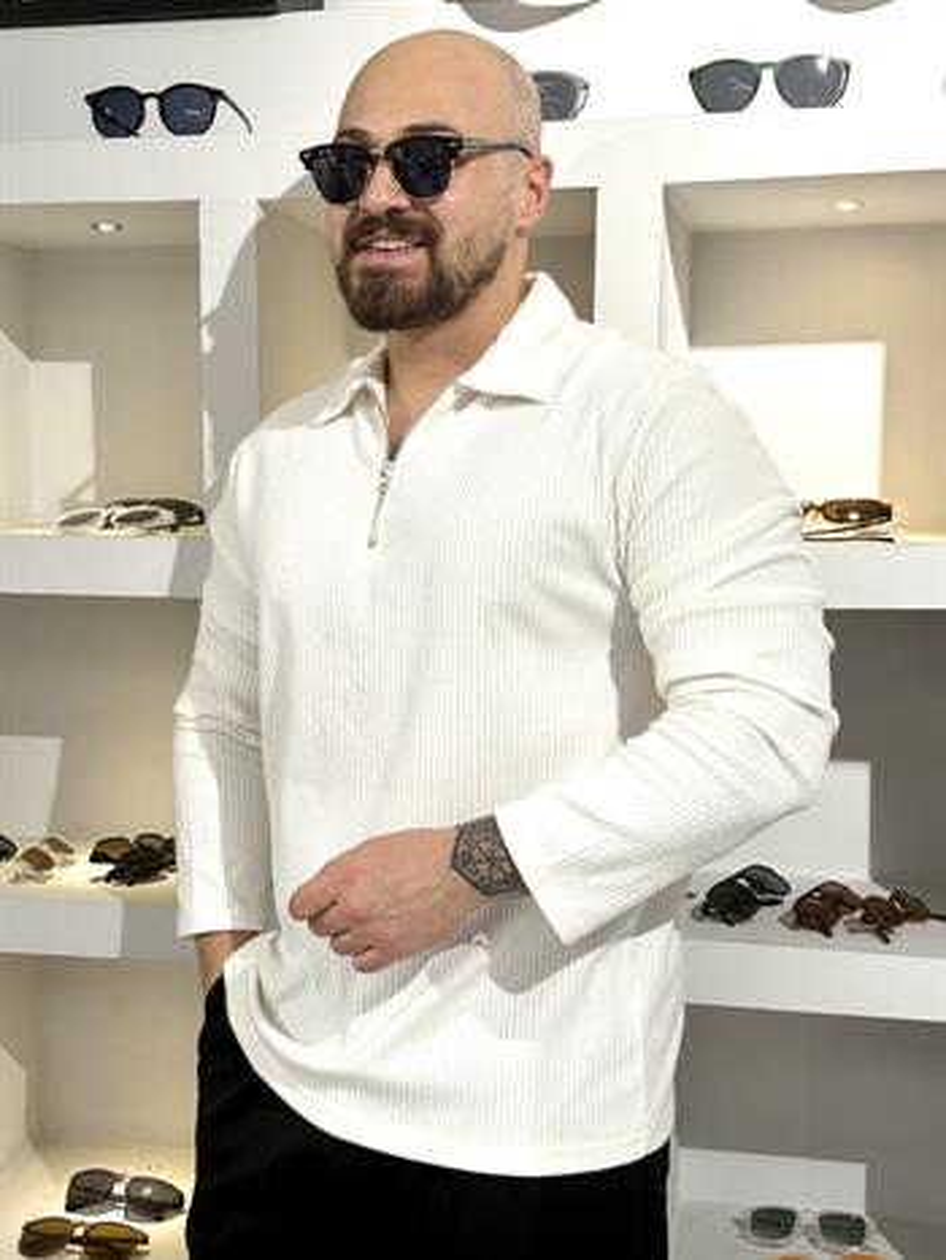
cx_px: 473
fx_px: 1747
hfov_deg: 30.3
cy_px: 630
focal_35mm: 48
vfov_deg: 39.6
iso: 50
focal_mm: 6.76
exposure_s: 1/100
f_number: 1.78
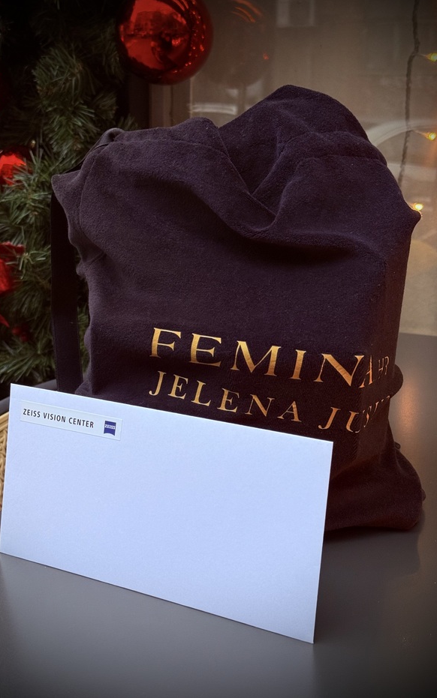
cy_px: 349
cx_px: 195
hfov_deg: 25.3
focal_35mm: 51
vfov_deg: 39.6
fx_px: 972
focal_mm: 6.76
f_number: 1.78
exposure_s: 1/50
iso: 50
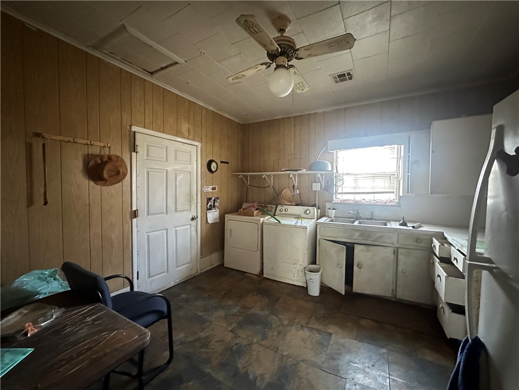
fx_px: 210
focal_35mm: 14
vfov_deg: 85.7
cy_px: 195
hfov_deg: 102.1
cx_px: 260
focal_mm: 2.22
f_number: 2.2
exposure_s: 1/53
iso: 1250
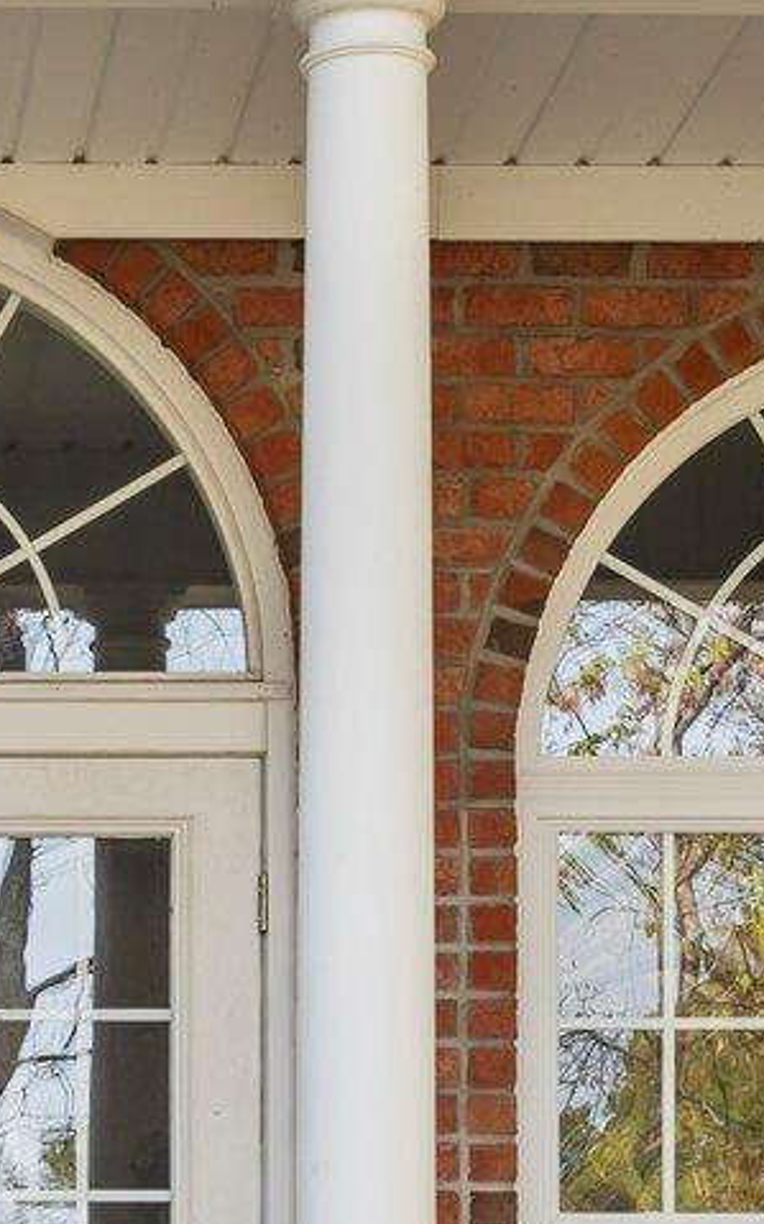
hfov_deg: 9.5
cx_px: -199
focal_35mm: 135
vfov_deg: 15.2
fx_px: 4501
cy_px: 1285
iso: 250
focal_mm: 31
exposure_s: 1/160
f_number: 8
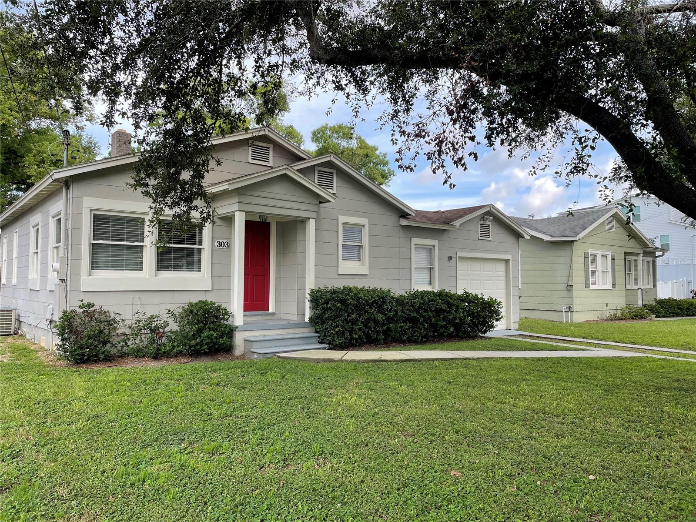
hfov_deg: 67.3
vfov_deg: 53.1
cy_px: 261
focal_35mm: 26
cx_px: 348
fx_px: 523
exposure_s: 1/690
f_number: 1.6
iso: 32
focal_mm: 4.2
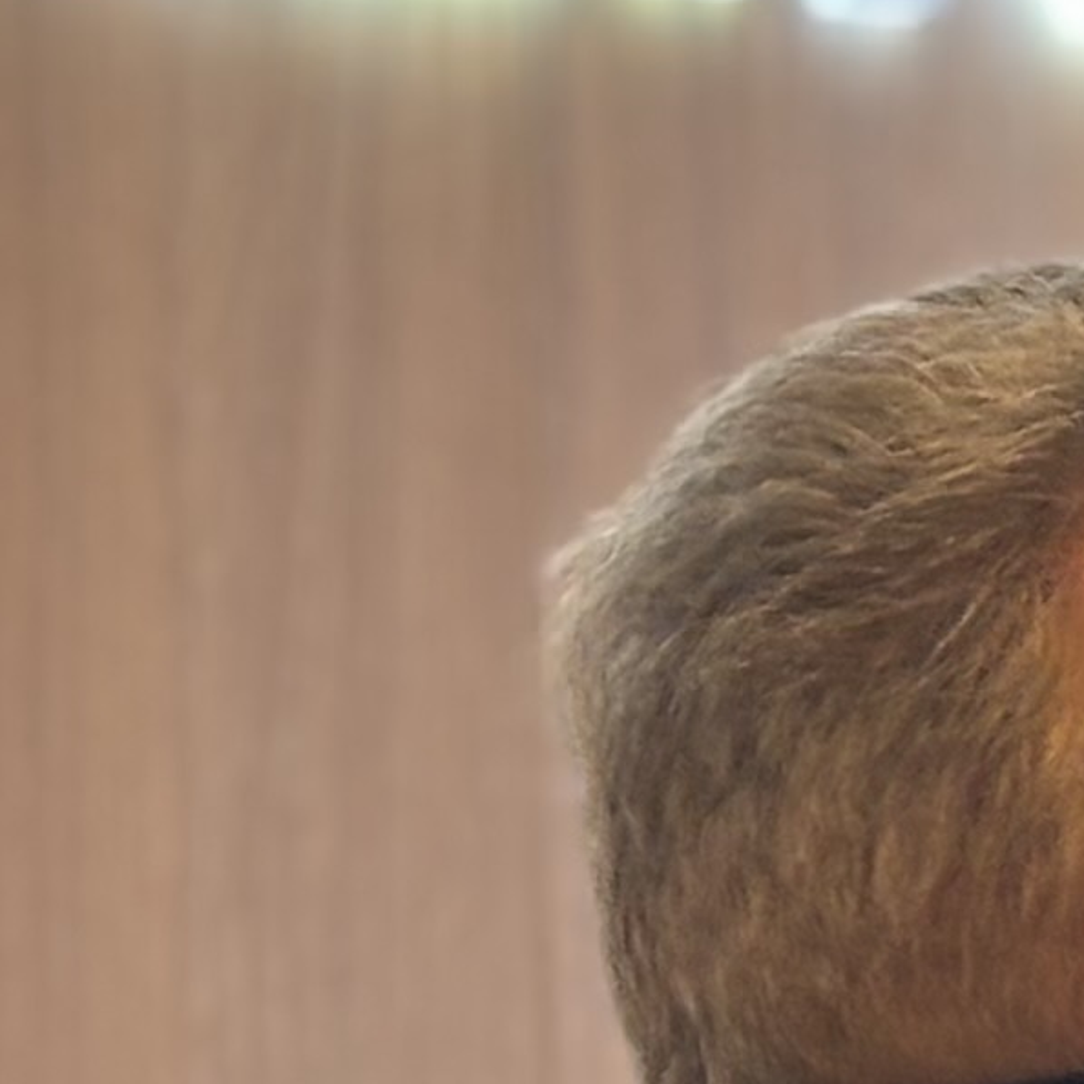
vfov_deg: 5.6
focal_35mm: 312
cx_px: 684
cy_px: 588
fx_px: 11054
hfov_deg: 5.6
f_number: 1.6
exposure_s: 1/100
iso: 64
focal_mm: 5.96
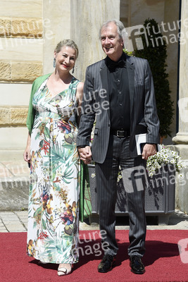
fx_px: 563
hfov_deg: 18.9
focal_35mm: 72
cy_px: 141
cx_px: 94
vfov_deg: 28.1
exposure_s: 1/640
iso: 160
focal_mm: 72
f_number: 6.3
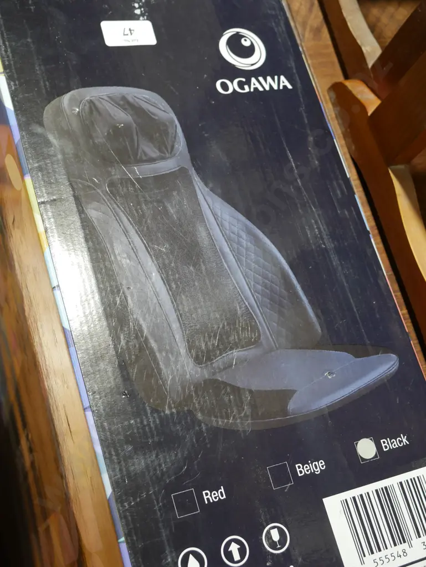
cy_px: 284
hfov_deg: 29.1
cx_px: 213
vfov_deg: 38.2
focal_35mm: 50
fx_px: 820
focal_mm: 25
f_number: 5.6
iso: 640
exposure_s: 1/60
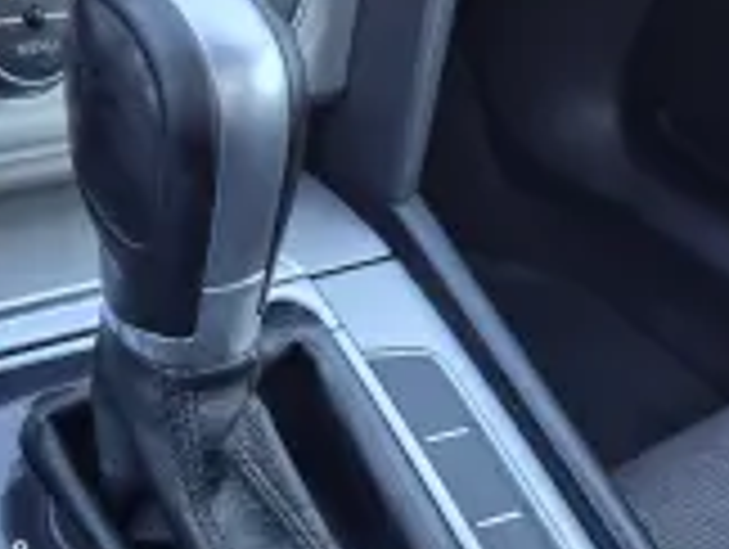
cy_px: 400
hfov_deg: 36.1
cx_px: 135
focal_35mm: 51
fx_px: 1076
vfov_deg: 28.3
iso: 64
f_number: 1.8
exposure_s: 1/50
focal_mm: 5.4
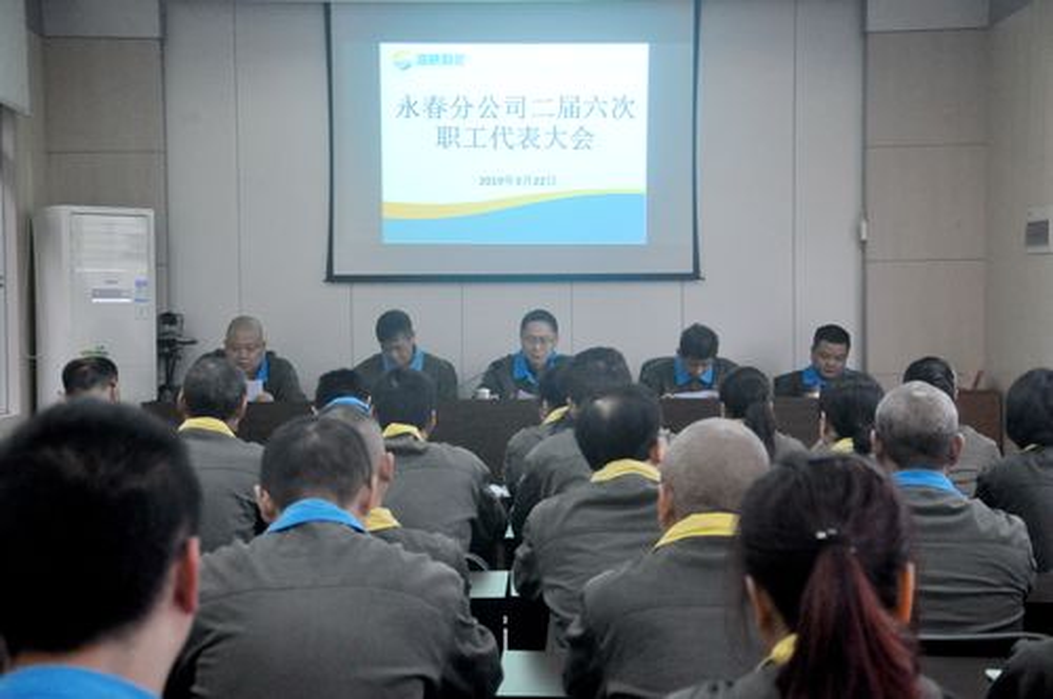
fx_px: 1840
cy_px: 350
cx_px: 526
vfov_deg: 21.5
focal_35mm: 63
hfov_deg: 31.9
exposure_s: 1/100
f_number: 5
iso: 1600
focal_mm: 42
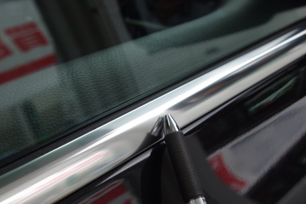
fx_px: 433
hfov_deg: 38.9
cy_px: 123
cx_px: 161
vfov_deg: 26.4
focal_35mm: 51
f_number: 5.6
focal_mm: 24
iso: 100
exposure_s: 1/40
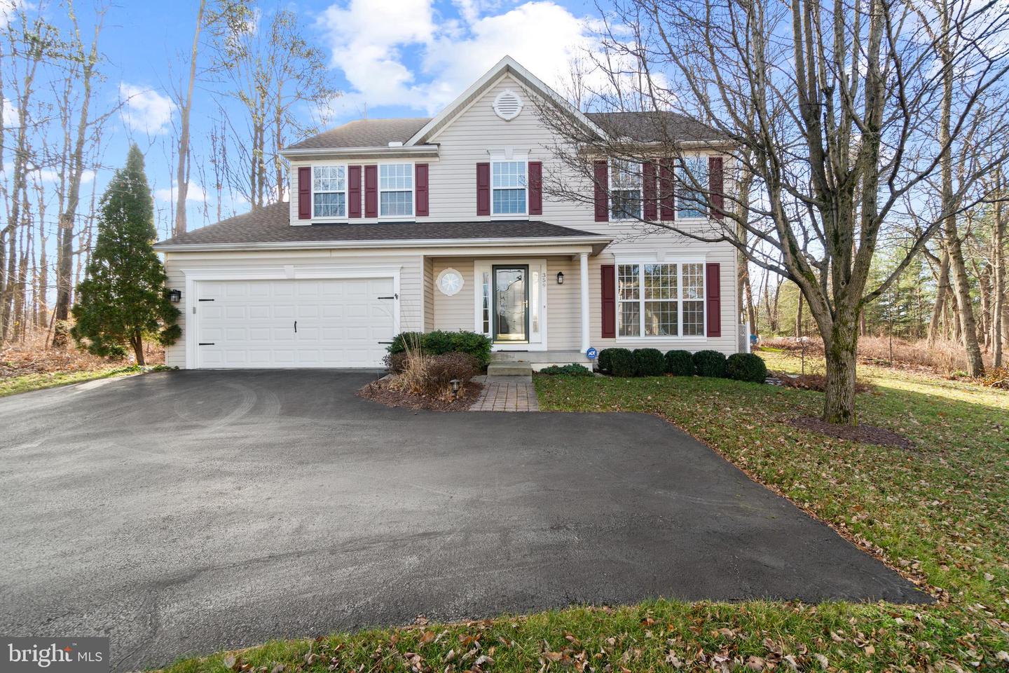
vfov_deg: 77.3
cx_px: 504
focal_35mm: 15
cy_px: 336
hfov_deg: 100.4
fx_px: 420
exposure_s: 1/60
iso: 100
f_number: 7.1
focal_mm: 10
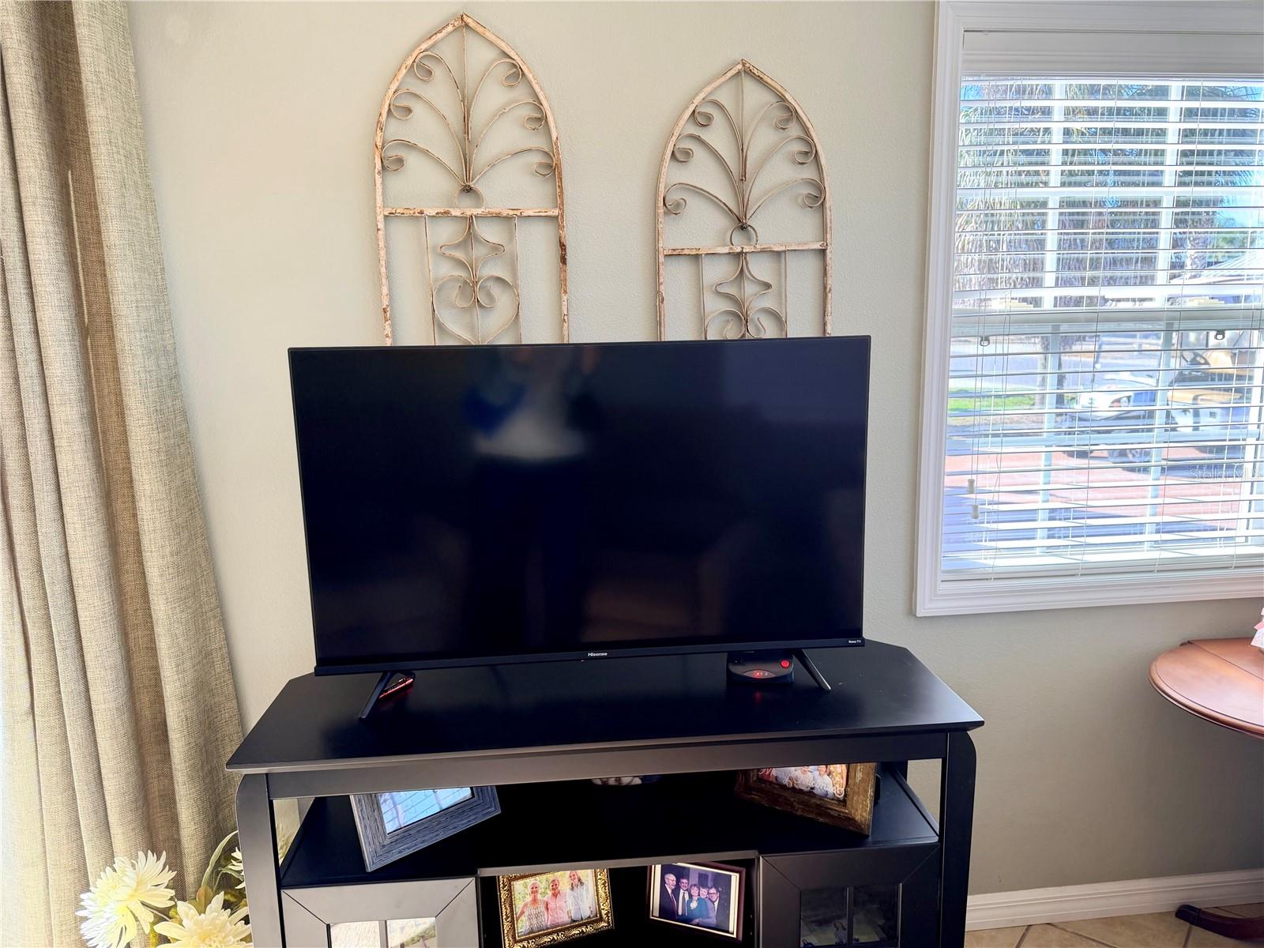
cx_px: 632
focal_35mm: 24
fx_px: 876
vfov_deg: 56.8
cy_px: 474
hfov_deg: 71.6
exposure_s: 1/191
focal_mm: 6.76
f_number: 1.78
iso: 100
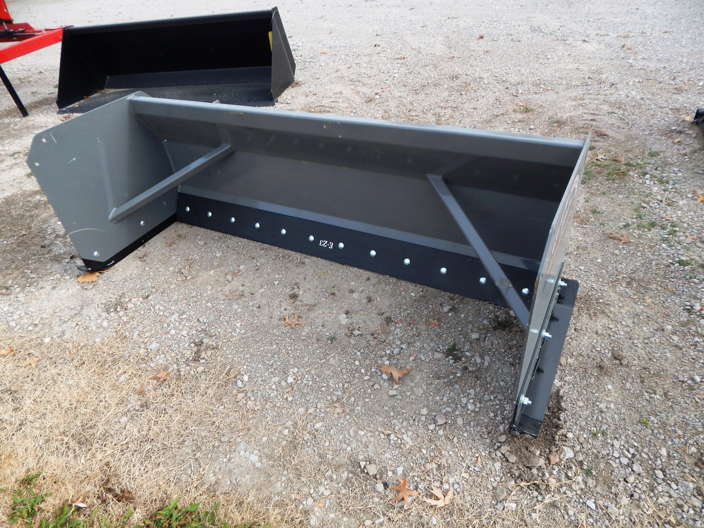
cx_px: 352
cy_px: 264
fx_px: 447
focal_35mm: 22
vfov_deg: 61.1
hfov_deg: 76.4
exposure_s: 1/640
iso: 125
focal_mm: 4
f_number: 3
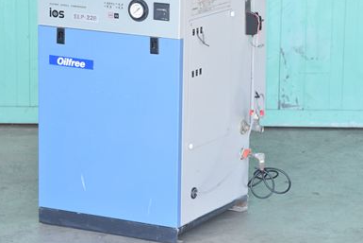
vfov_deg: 8.8
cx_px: 151
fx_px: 1574
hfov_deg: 13.2
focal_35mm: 156
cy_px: 107
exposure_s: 1/500
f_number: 6.3
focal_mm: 80
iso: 1250
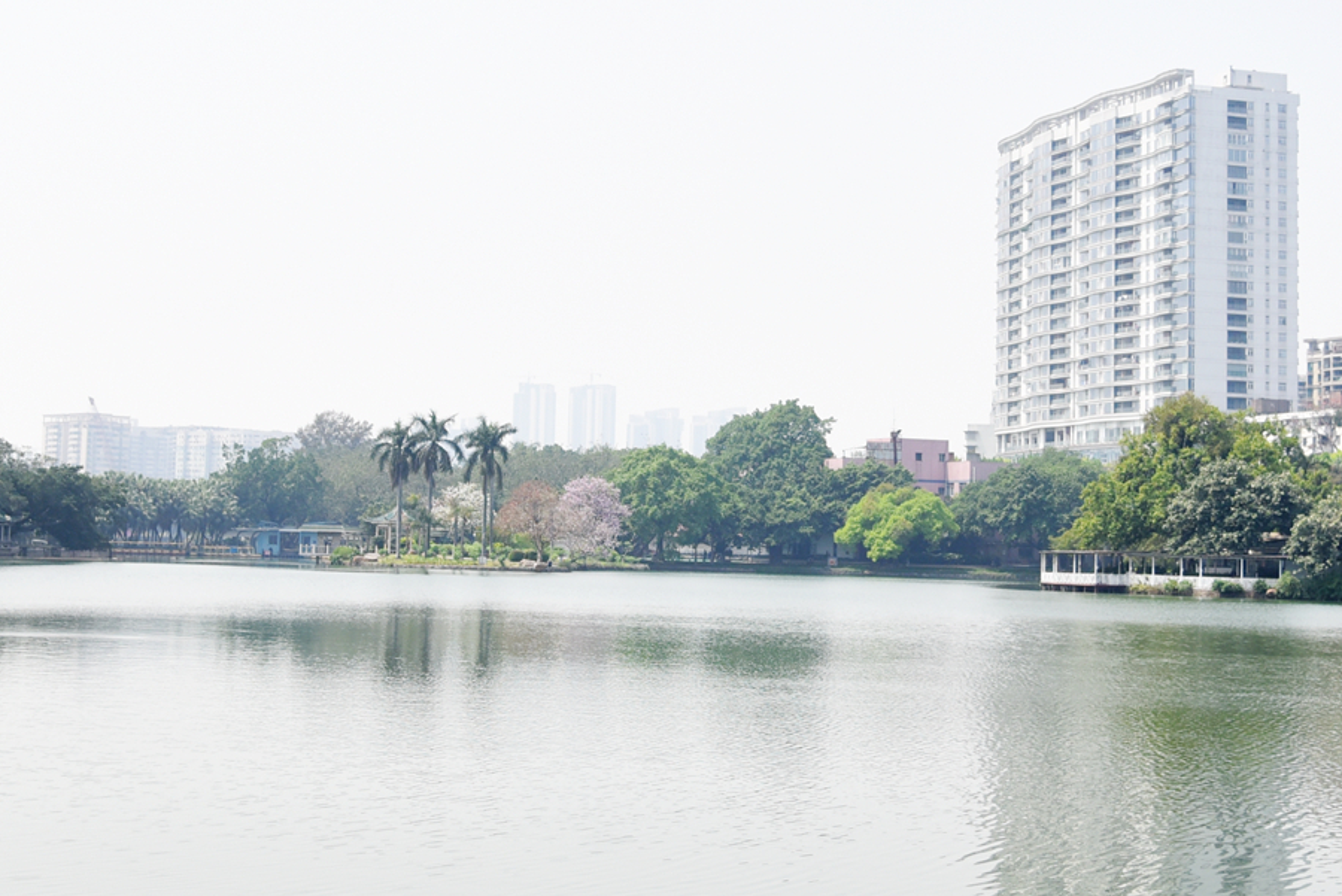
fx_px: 2387
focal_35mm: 64
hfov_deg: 31.4
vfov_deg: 21.2
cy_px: 312
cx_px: 586
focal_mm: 30
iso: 640
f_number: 4
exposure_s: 1/4000
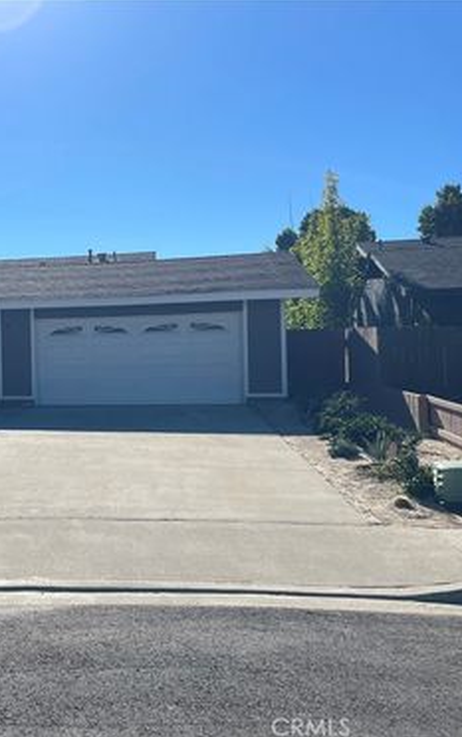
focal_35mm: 37
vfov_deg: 52.7
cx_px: 10
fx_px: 744
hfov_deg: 32.0
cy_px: 369
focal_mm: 4.2
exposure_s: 1/5291
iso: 32
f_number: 1.6
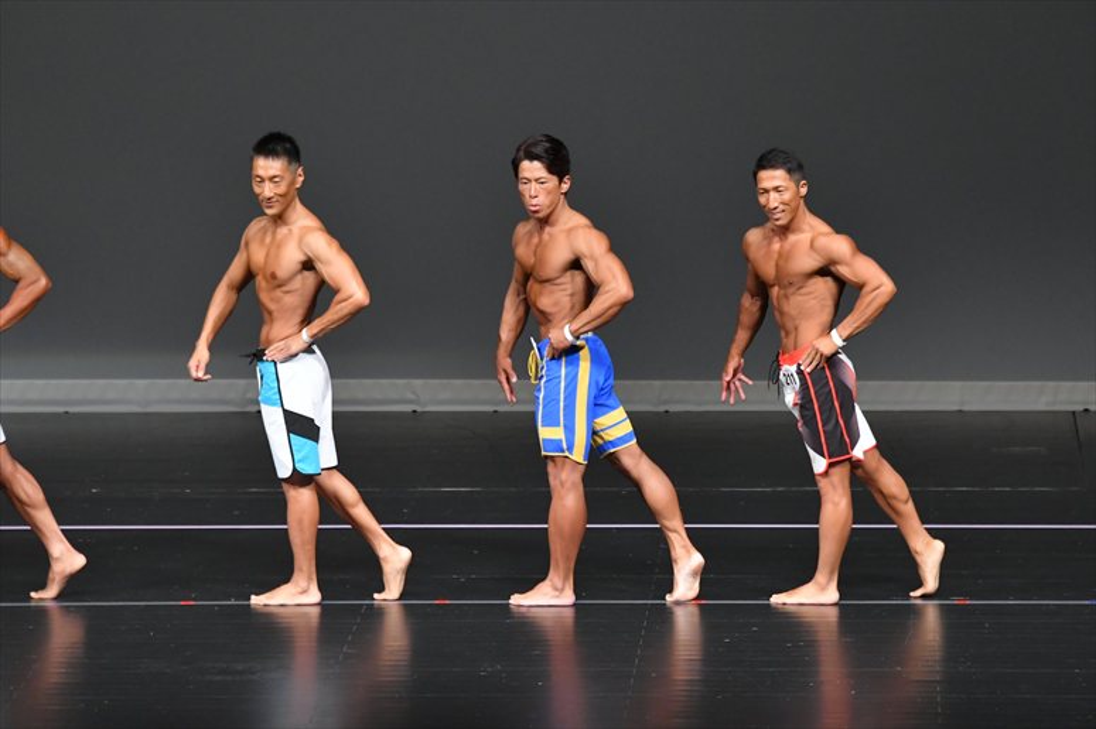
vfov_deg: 5.1
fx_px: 8216
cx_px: 548
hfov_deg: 7.6
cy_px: 364
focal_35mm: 270
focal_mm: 180
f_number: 5.6
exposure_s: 1/400
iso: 4000
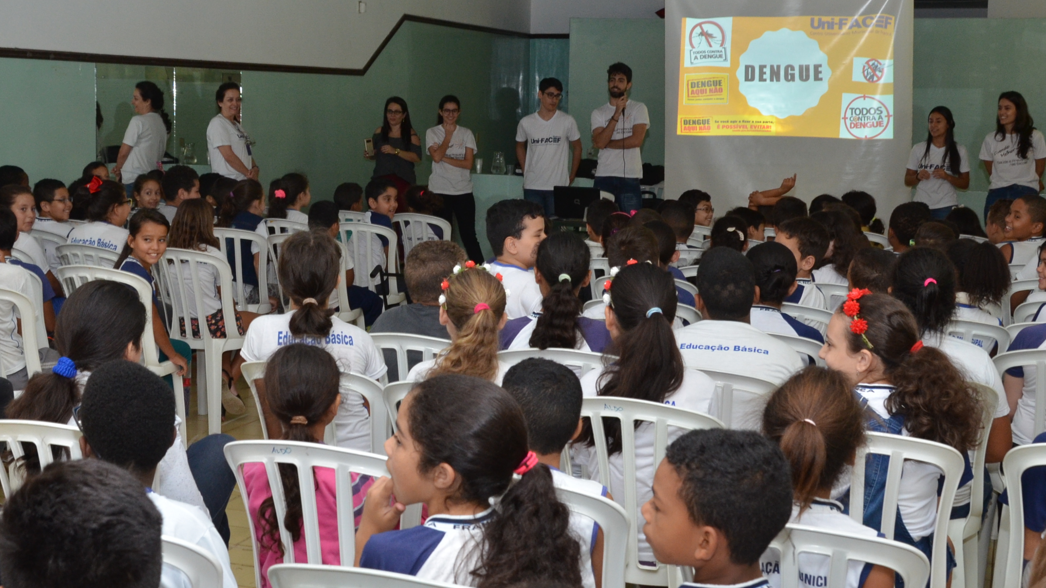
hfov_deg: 37.2
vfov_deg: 21.5
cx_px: 423
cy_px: 293
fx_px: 1546
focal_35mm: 56
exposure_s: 1/60
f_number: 7.1
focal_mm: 25
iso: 800
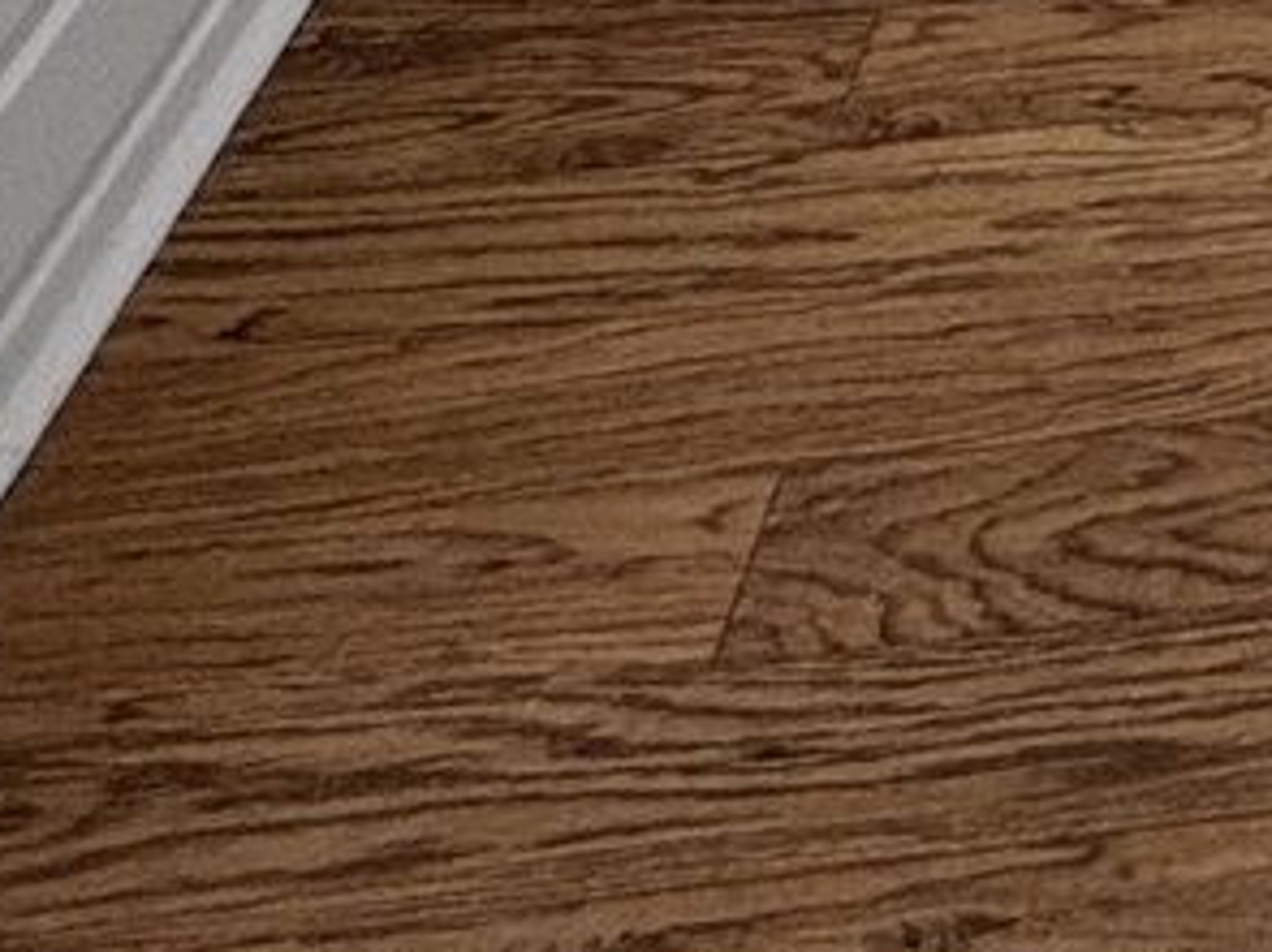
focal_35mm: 95
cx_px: 2453
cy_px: -1749
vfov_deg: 11.1
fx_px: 3489
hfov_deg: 16.4
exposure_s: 1/120
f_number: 2.2
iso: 160
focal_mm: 2.22
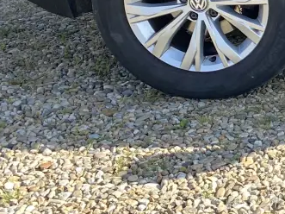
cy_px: -91
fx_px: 930
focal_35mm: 113
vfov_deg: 12.5
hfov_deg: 14.2
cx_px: 595
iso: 32
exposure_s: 1/312
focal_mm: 4.25
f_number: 1.8
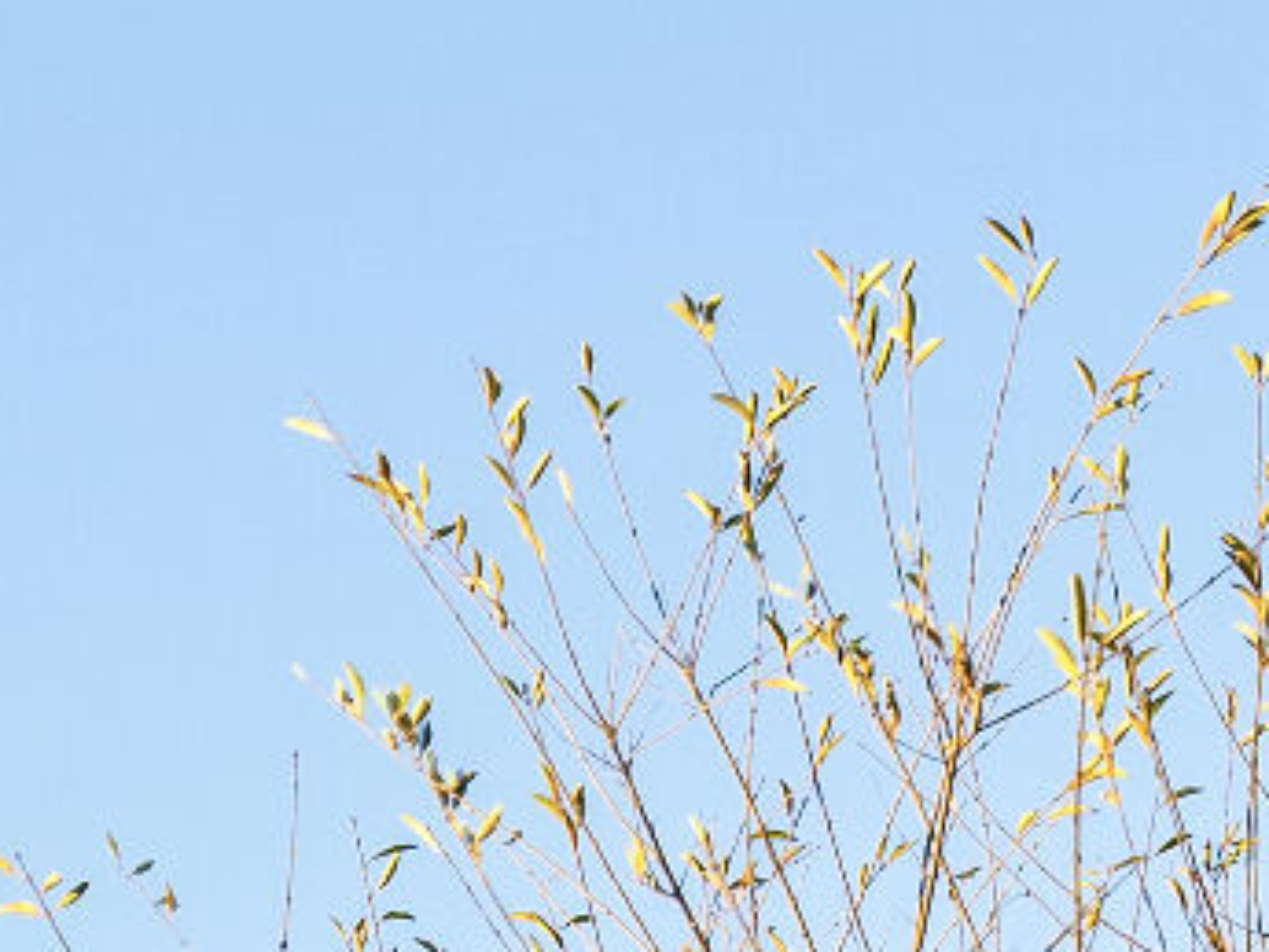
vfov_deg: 7.7
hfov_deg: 12.1
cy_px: 3073
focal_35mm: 163
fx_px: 5984
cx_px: 460
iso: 250
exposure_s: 1/80
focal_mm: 19.5
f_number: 8
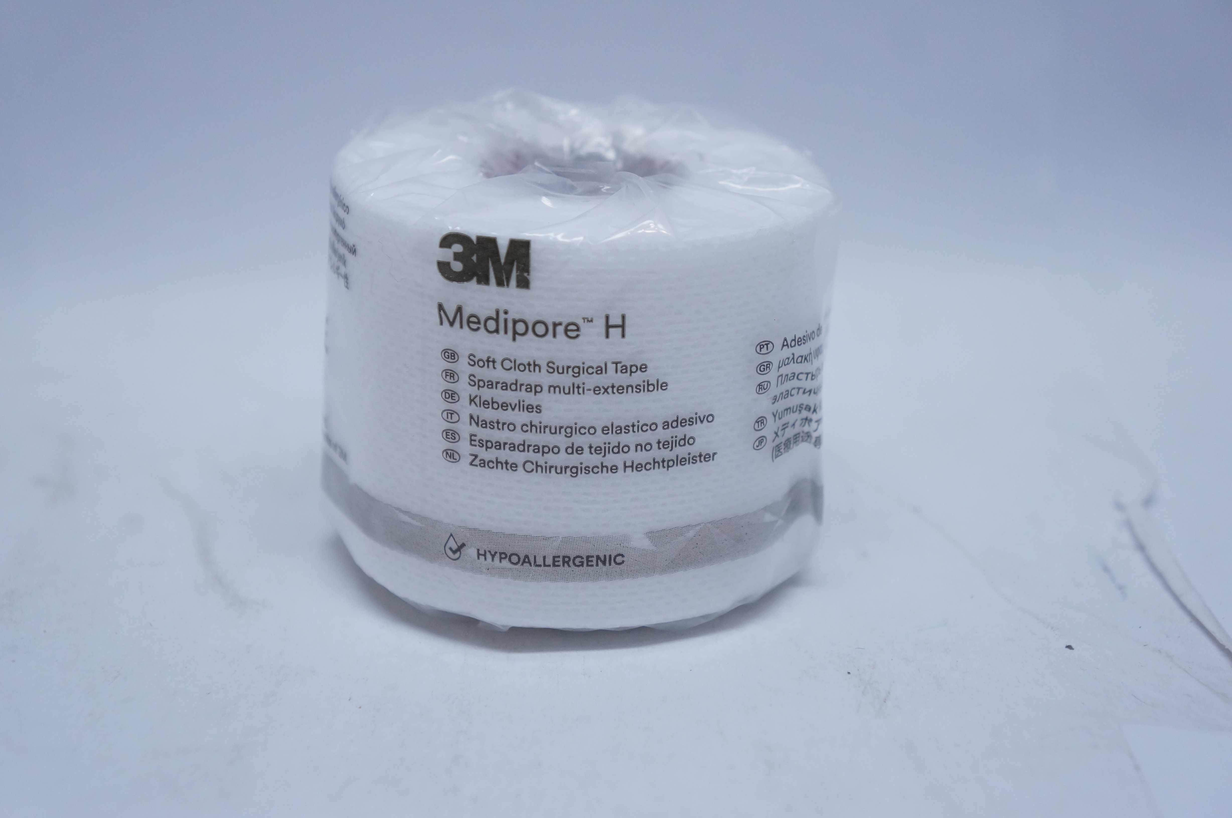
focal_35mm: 63
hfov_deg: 31.9
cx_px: 616
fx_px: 2154
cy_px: 409
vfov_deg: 21.5
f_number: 4.5
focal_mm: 42
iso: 800
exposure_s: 1/200
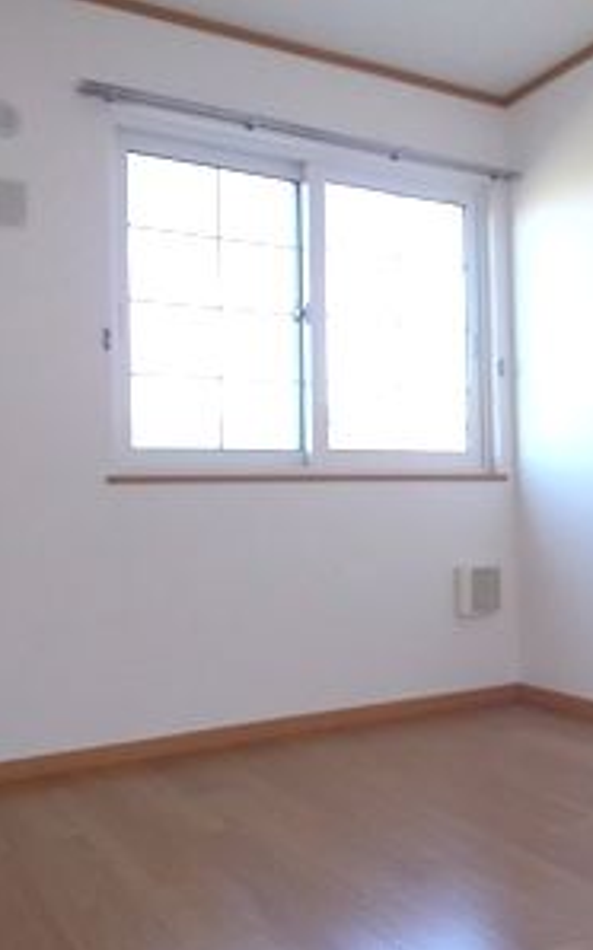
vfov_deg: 52.8
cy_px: 475
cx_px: 478
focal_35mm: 37
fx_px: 958
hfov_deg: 33.4
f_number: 3.2
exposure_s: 1/20
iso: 200
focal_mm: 4.6
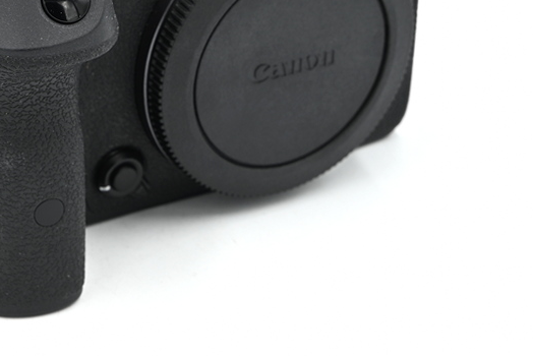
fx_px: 1837
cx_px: 65
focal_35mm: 124
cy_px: 42
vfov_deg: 11.0
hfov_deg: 16.3
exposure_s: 1/30
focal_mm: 67
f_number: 13
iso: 200
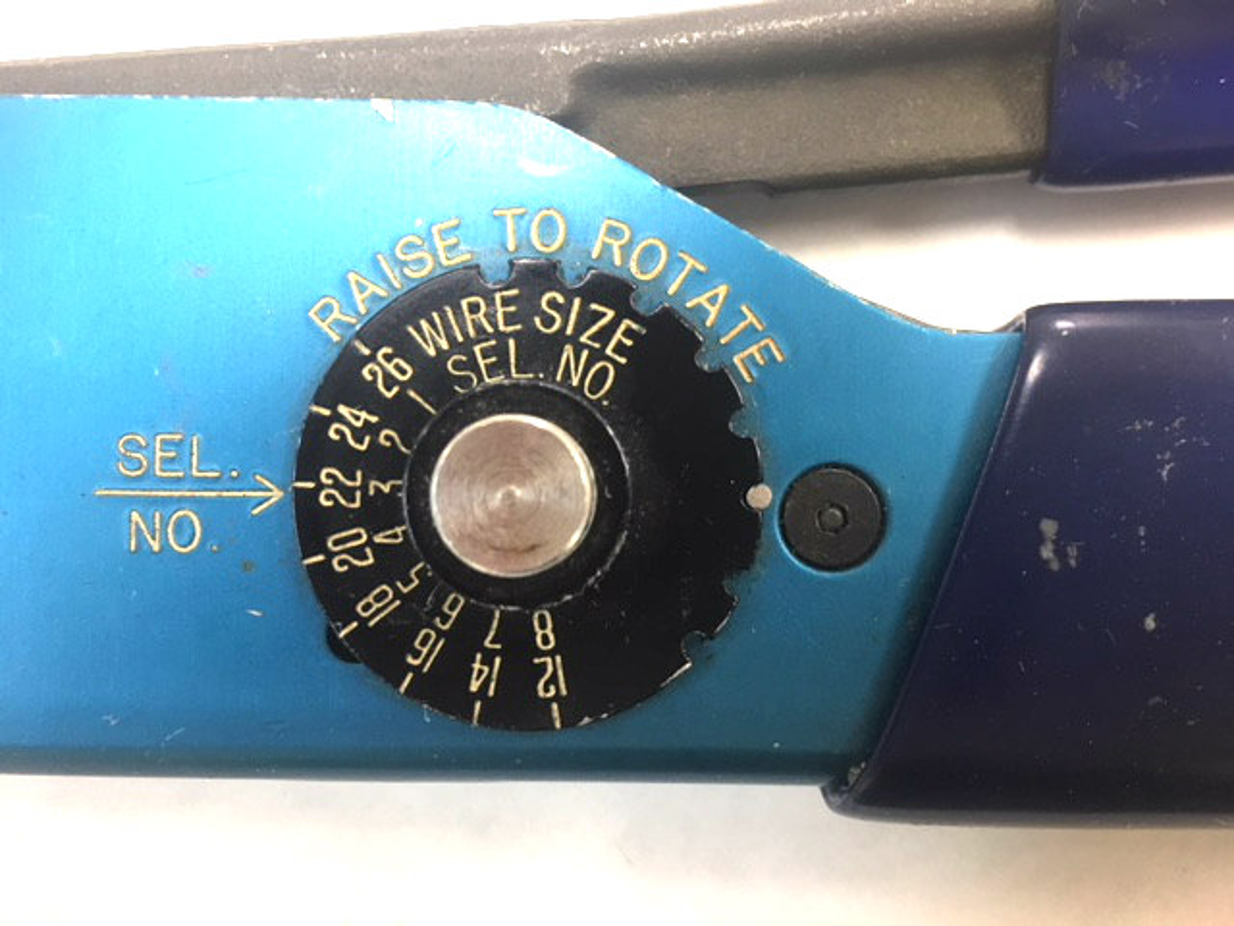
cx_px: 617
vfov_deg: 48.2
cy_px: 463
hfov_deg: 61.7
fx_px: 1034
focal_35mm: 29
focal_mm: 4.15
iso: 100
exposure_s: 1/30
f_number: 2.2
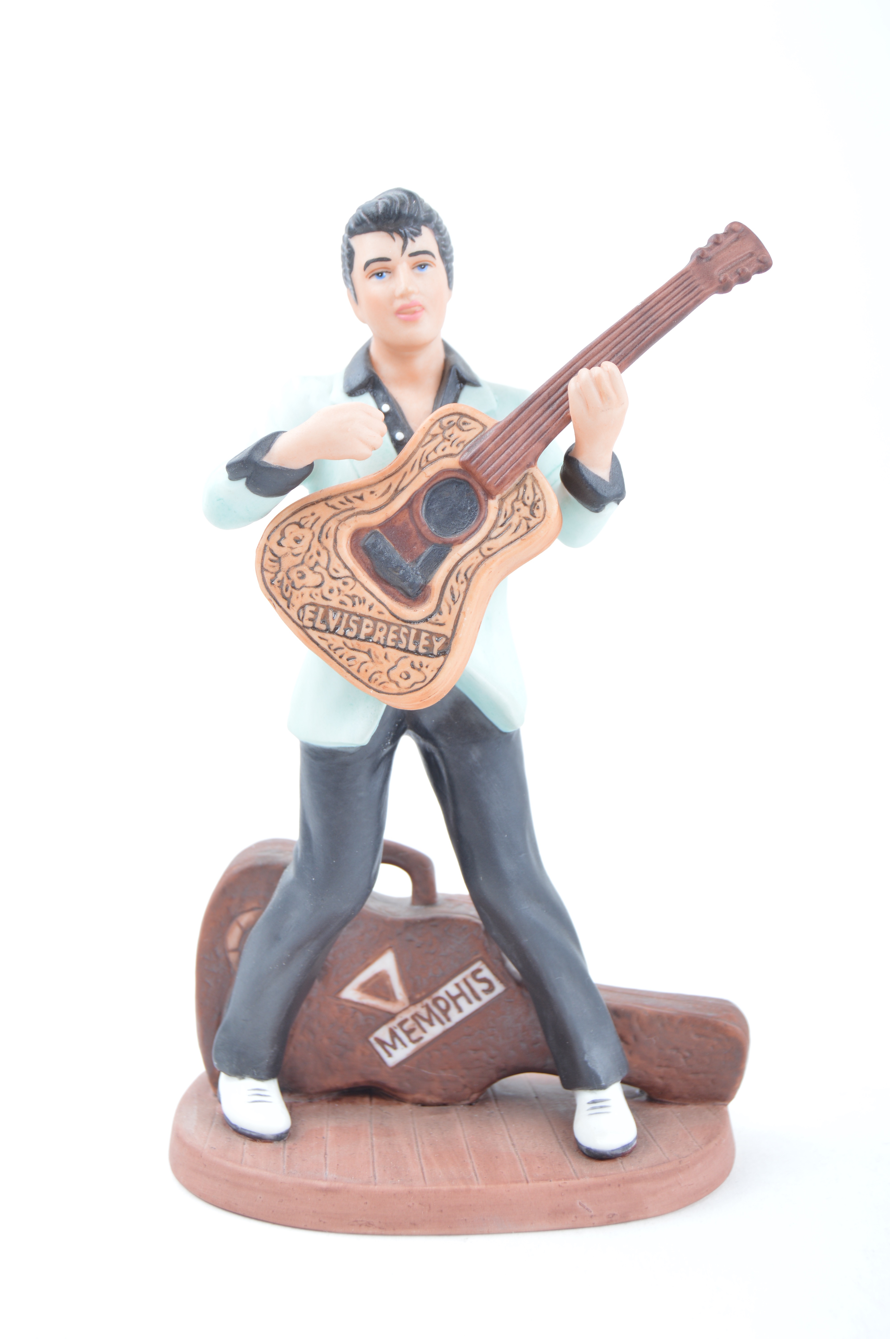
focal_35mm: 68
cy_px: 670
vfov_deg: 29.9
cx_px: 445
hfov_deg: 20.1
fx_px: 2508
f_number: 7.1
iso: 100
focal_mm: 45
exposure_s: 1/25
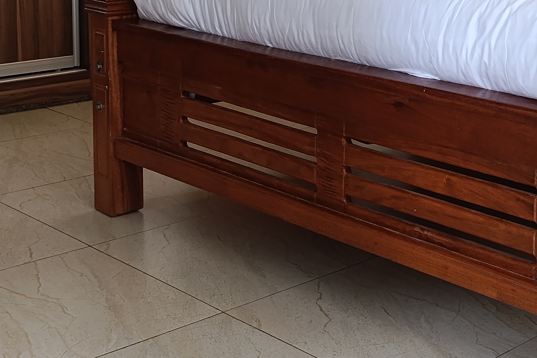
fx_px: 999
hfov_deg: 27.6
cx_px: 584
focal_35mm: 67
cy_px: -38
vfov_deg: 19.4
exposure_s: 1/100
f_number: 1.6
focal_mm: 6.14
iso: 800
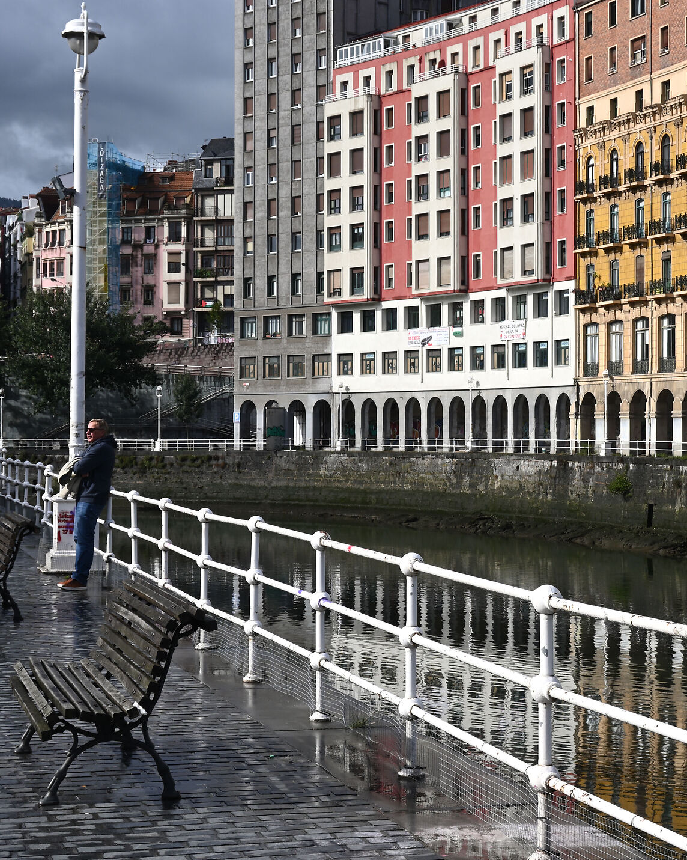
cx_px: 509
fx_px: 1892
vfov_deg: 25.6
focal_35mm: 74
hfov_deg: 20.4
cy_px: 384
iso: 100
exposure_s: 1/160
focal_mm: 31.5
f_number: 10
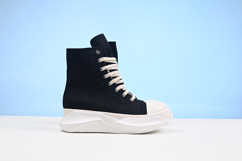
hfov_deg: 48.4
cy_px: 80
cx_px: 121
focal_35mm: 40
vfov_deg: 33.4
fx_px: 269
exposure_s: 1/2
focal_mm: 40
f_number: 16
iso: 100
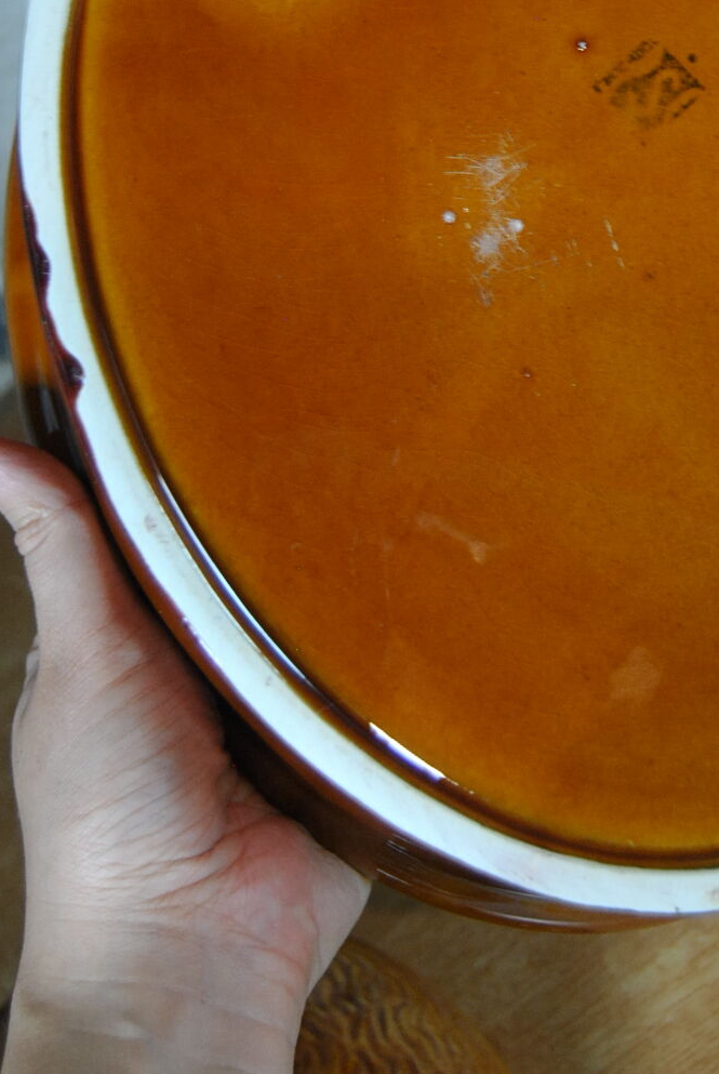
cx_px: 564
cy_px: 266
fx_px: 2270
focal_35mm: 76
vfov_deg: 26.3
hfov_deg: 17.9
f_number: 4
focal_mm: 26
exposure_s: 1/30
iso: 500
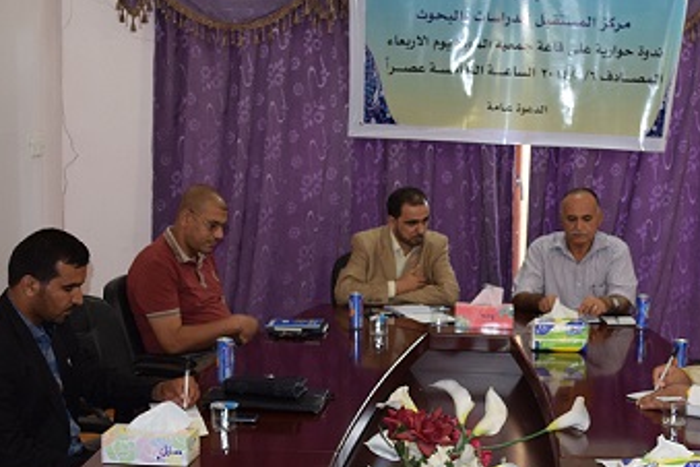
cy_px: 292
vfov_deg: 20.6
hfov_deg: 30.2
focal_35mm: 66
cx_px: 494
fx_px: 1283
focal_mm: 26
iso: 800
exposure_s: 1/60
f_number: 4.2
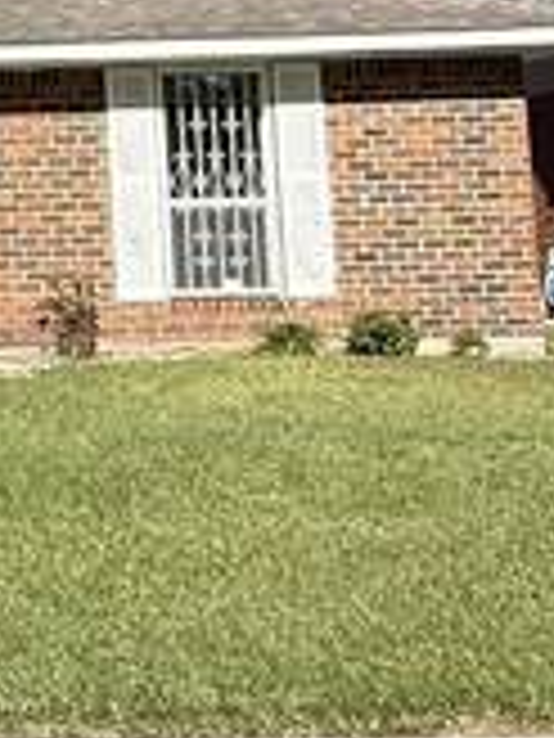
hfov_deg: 15.9
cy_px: 86
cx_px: -369
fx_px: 1750
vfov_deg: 23.3
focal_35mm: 82
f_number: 2.2
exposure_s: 1/2092
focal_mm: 2.22
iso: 50
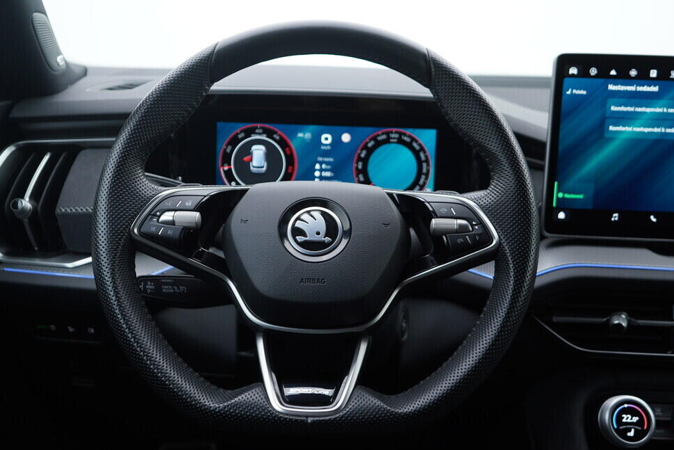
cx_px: 334
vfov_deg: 35.1
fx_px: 712
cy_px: 222
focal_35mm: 38
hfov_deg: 50.7
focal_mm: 24
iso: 125
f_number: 2.8
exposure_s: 1/40
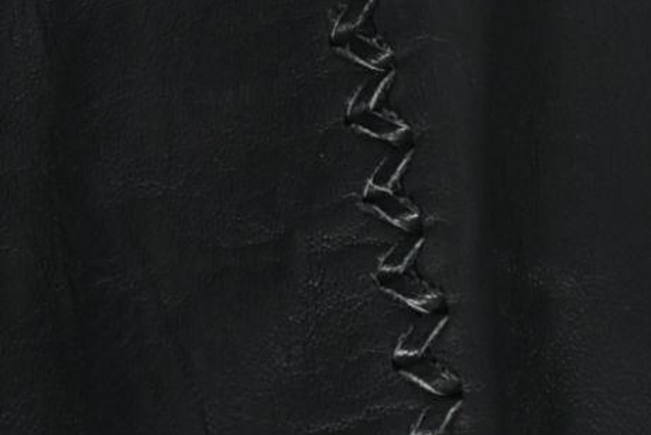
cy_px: 257
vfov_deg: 3.7
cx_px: -226
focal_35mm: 370
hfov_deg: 5.5
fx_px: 6695
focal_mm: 38
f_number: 8
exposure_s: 1/125
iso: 200
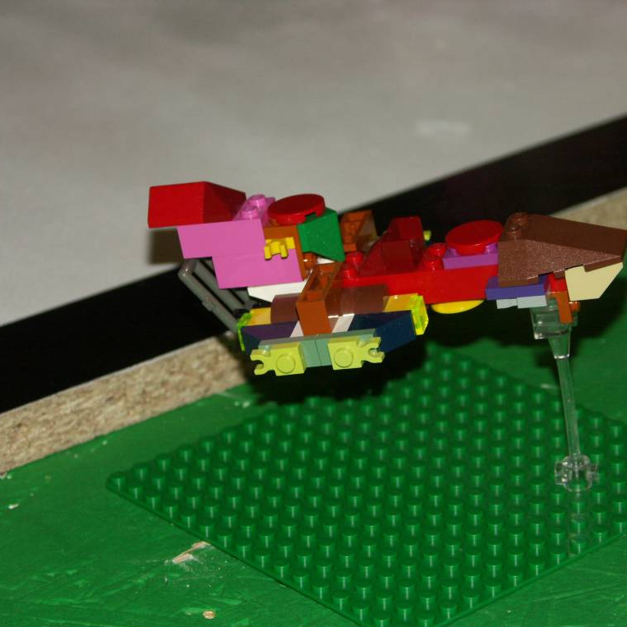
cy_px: 315
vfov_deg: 12.5
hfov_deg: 12.5
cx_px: 409
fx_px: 2869
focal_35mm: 140
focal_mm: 30.23
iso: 200
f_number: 3.2
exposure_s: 1/125
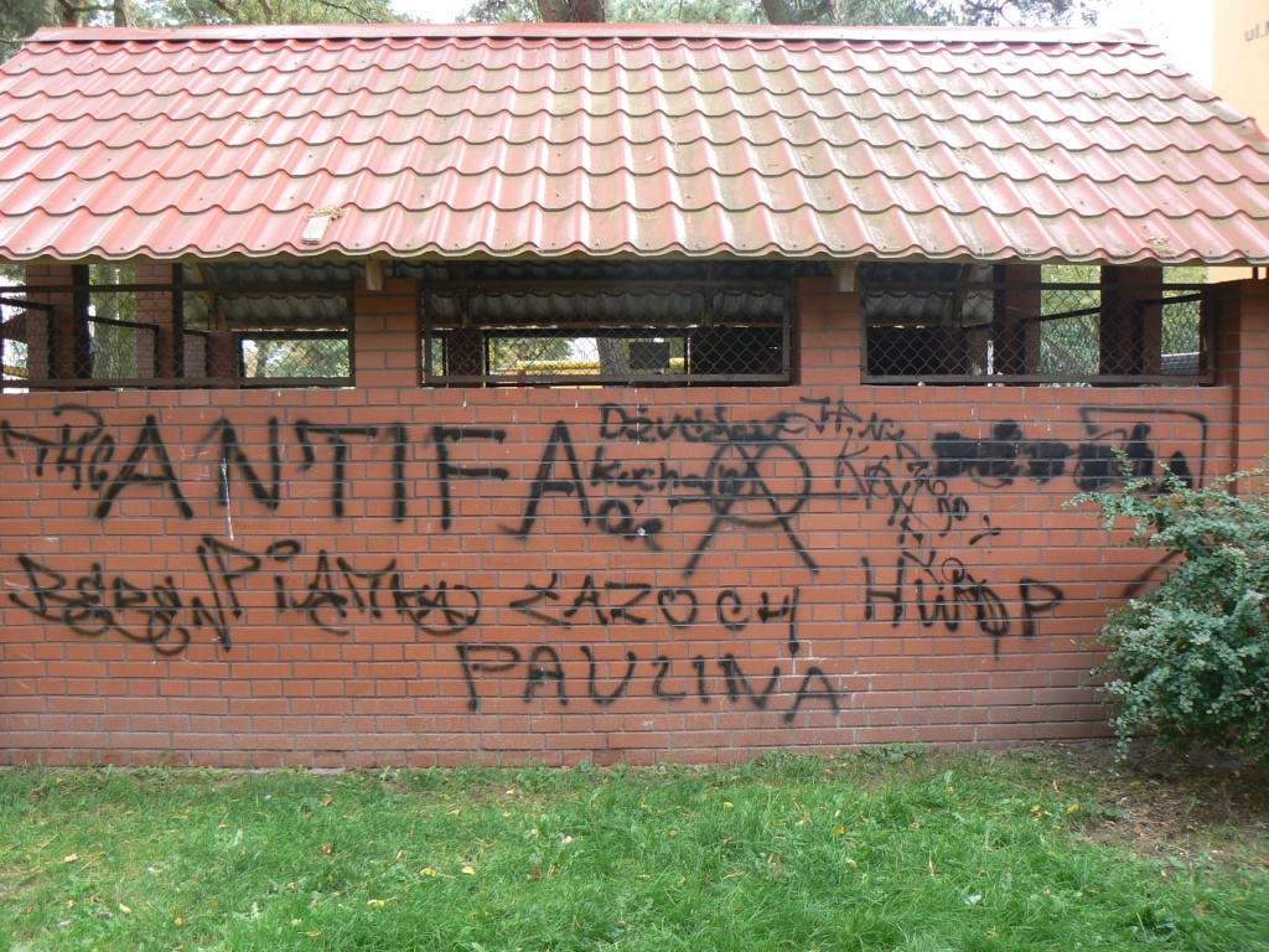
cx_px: 634
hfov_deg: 51.4
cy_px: 476
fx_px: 1320
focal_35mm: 36
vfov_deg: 39.7
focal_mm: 6
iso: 80
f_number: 4
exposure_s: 1/60
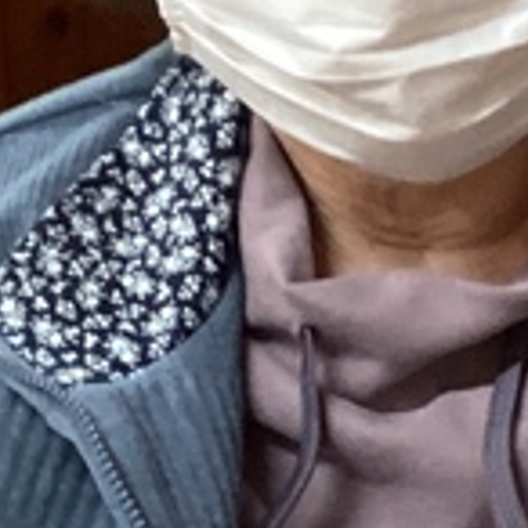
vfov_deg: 9.2
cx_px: 351
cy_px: 655
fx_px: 3244
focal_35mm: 188
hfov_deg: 9.3
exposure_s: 1/50
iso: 250
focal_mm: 3.3
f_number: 2.4
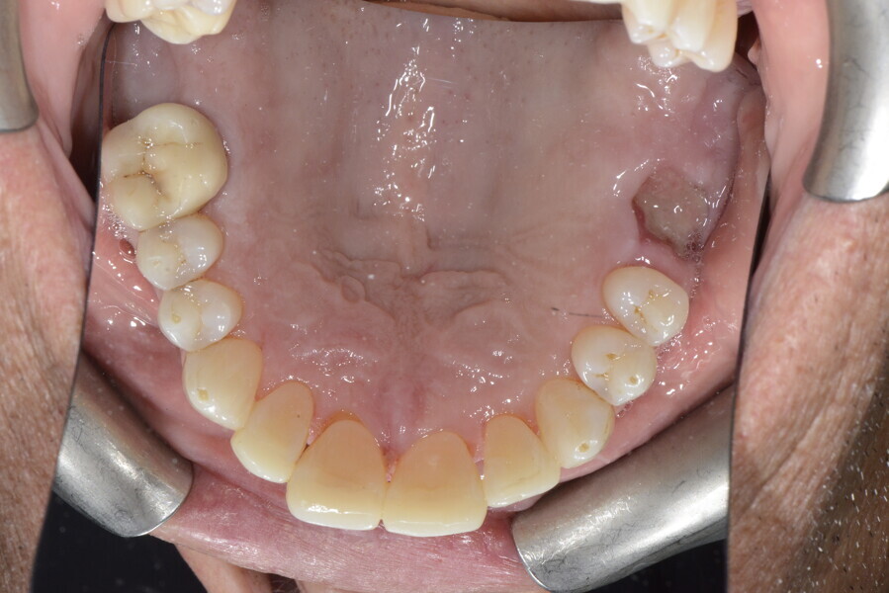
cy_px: 296
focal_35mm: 105
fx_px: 2594
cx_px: 444
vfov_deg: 13.1
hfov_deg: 19.5
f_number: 40
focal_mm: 105
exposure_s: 1/250
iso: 2500
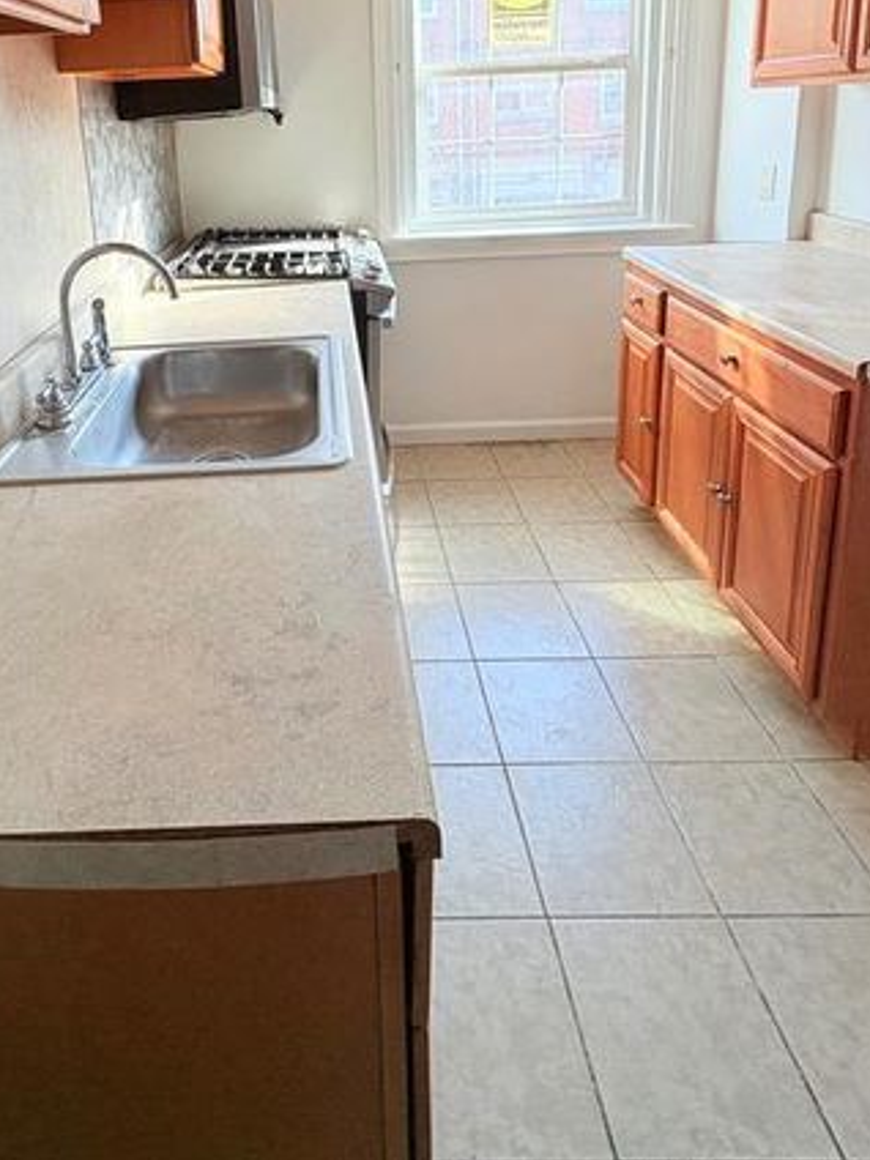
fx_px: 737
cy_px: 253
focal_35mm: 22
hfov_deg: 60.0
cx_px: 306
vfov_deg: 69.8
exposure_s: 1/126
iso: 50
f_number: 2.2
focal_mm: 2.22
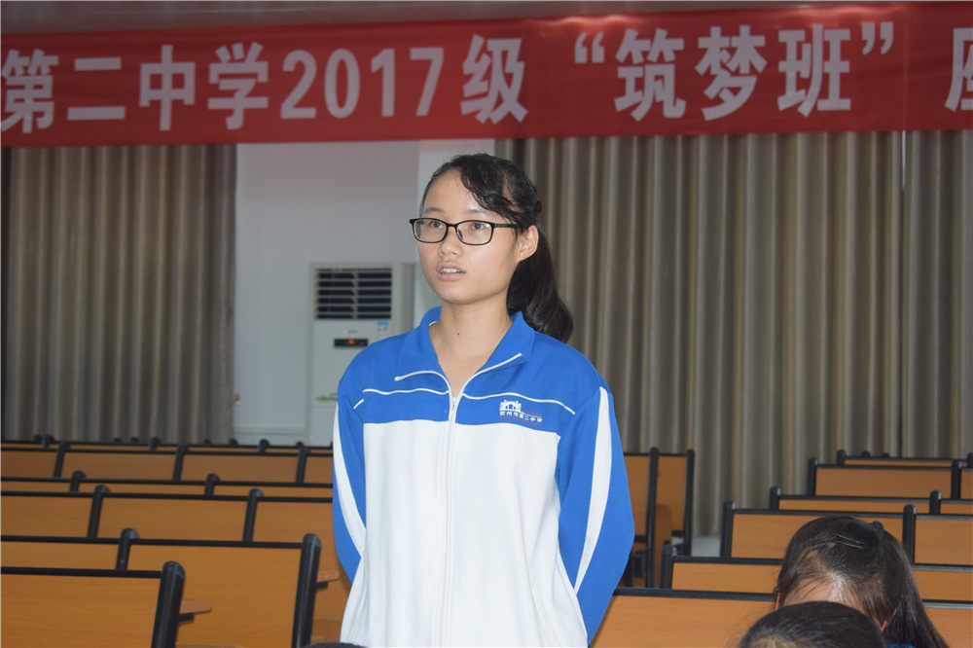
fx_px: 2229
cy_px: 324
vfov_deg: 16.5
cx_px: 486
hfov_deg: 24.6
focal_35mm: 82
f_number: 5.6
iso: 640
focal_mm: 55
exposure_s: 1/30
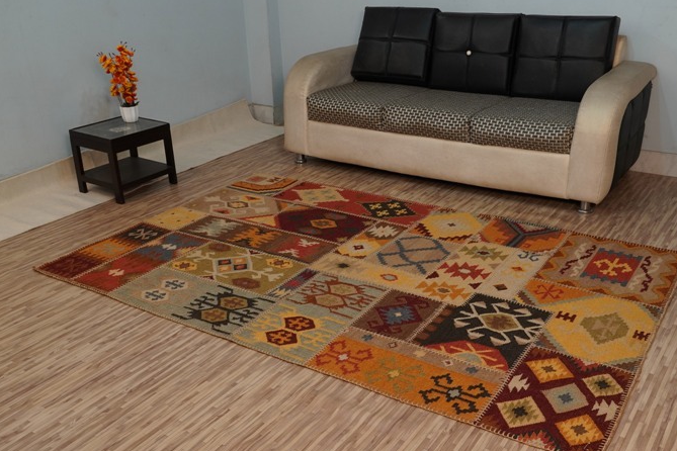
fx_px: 696
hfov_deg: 51.9
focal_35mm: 37
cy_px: 248
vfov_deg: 35.9
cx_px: 359
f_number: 6.3
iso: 500
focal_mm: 22
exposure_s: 1/50
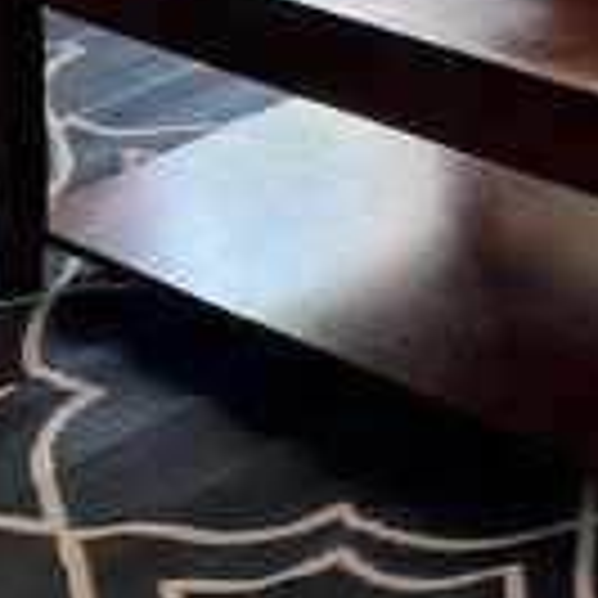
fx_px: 2599
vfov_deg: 12.6
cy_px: -216
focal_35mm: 133
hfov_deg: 12.4
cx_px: 913
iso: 80
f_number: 1.5
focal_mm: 5.7
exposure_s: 1/120
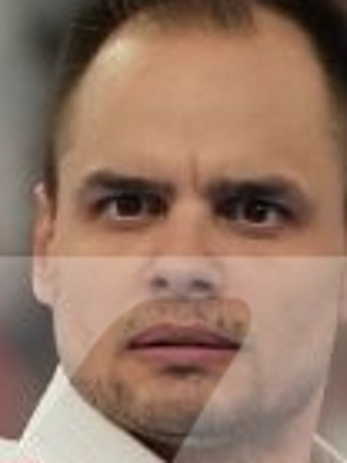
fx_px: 30802
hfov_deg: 0.6
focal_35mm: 2301
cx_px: 43
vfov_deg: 0.9
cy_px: 1739
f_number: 2.8
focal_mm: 185
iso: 1000
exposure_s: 1/500
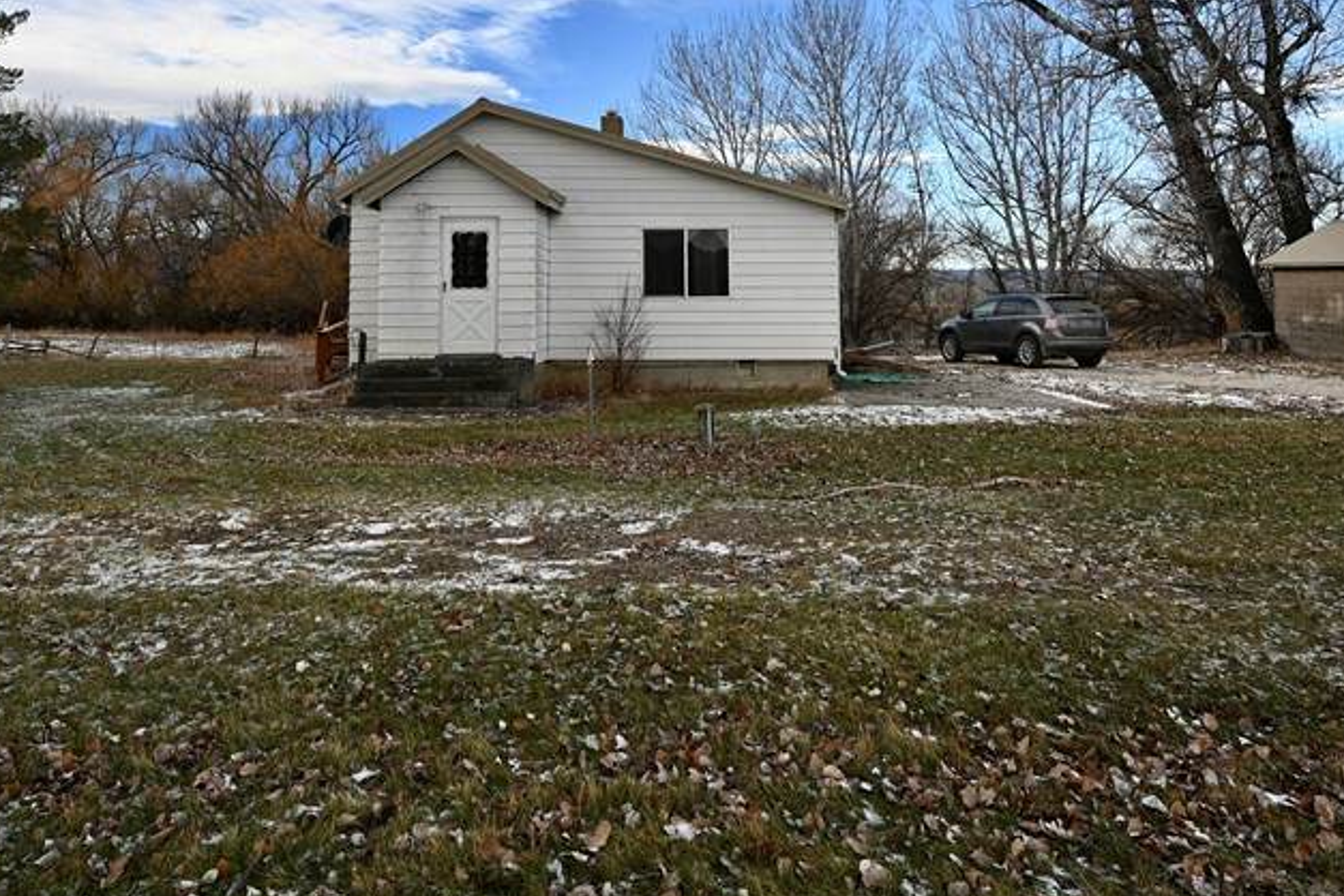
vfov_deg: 46.4
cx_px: 725
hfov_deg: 67.5
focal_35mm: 27
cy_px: 223
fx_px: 1003
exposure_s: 1/250
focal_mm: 15.5
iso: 110
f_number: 5.6
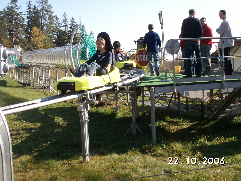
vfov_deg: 29.1
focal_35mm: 50
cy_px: 84
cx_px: 118
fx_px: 348
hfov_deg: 38.2
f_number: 7.1
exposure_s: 1/160
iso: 50
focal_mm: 9.7
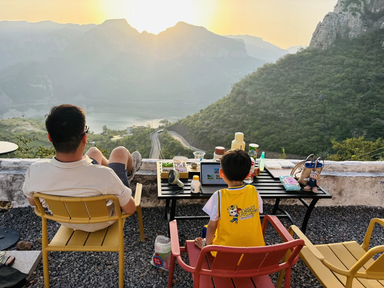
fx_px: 288
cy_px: 144
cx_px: 192
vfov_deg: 53.1
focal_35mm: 26
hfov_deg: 67.3
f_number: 1.6
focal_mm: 5.96
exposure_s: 1/634
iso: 50
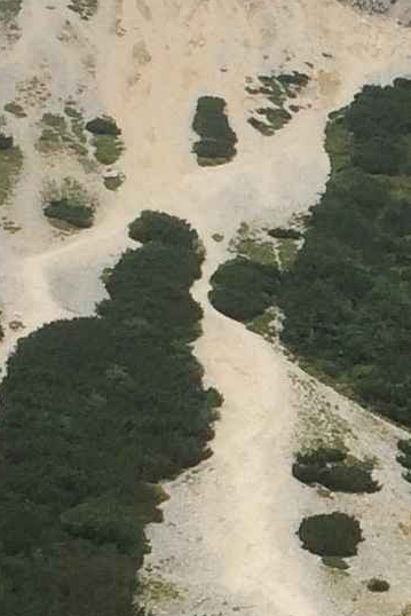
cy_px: 567
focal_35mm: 183
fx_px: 3132
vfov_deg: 11.2
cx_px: 720
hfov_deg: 7.3
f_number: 2.2
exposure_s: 1/578
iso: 32
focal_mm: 4.15
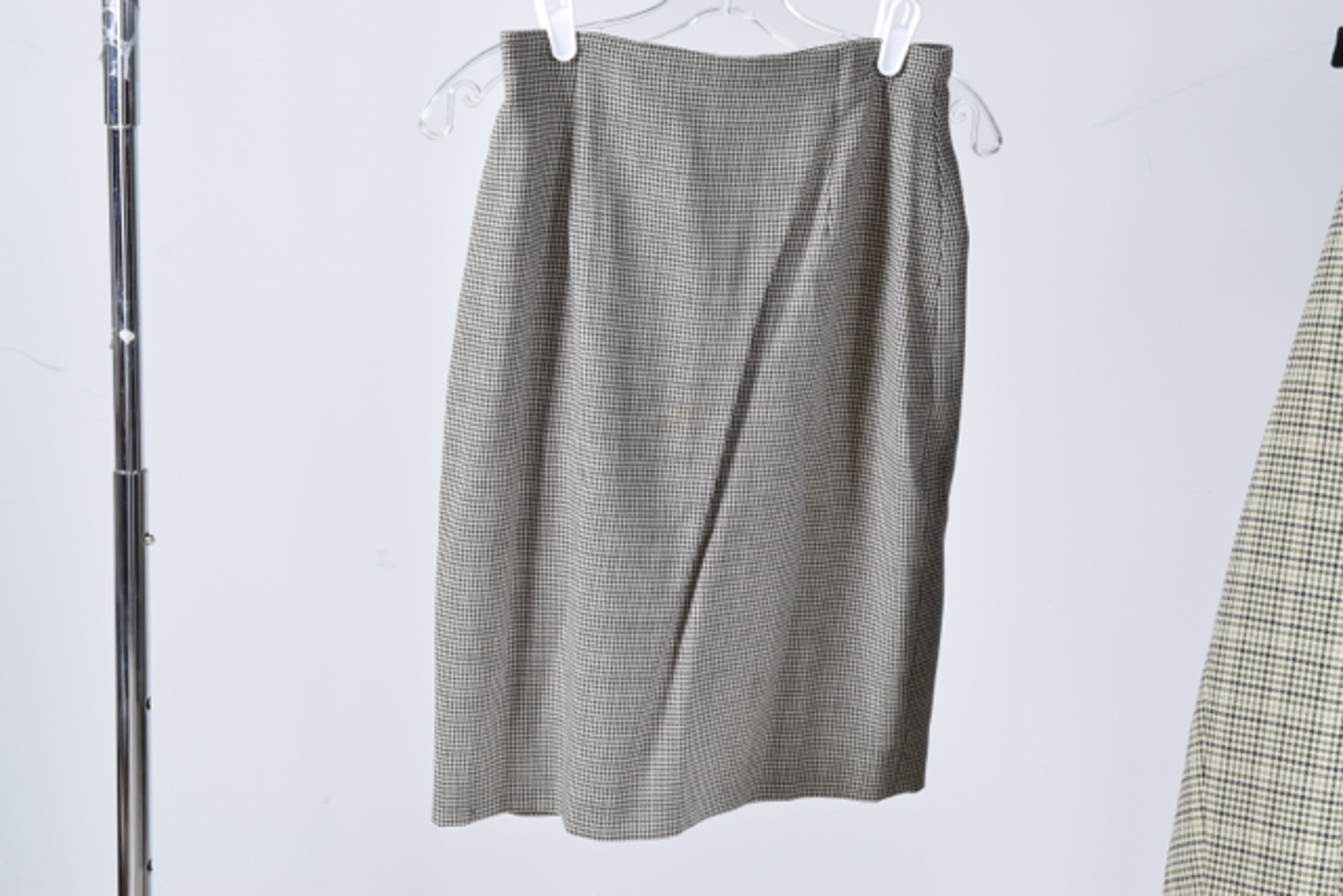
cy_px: 448
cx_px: 672
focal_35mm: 68
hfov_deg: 29.9
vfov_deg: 20.2
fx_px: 2519
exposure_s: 1/125
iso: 400
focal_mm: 45
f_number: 14
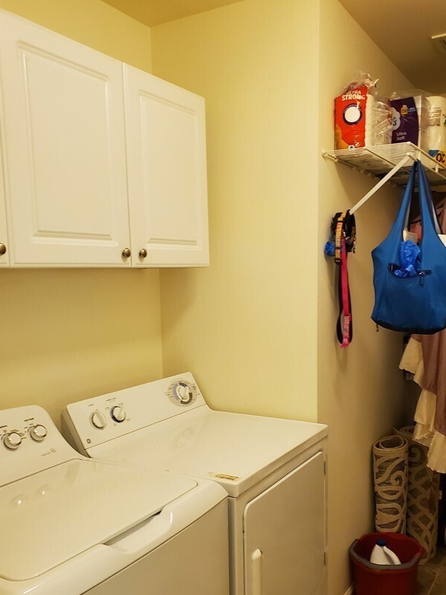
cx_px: 238
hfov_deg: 42.9
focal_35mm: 33
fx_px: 567
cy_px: 354
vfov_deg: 55.0
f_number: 2.4
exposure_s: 1/59
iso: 250
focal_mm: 4.3
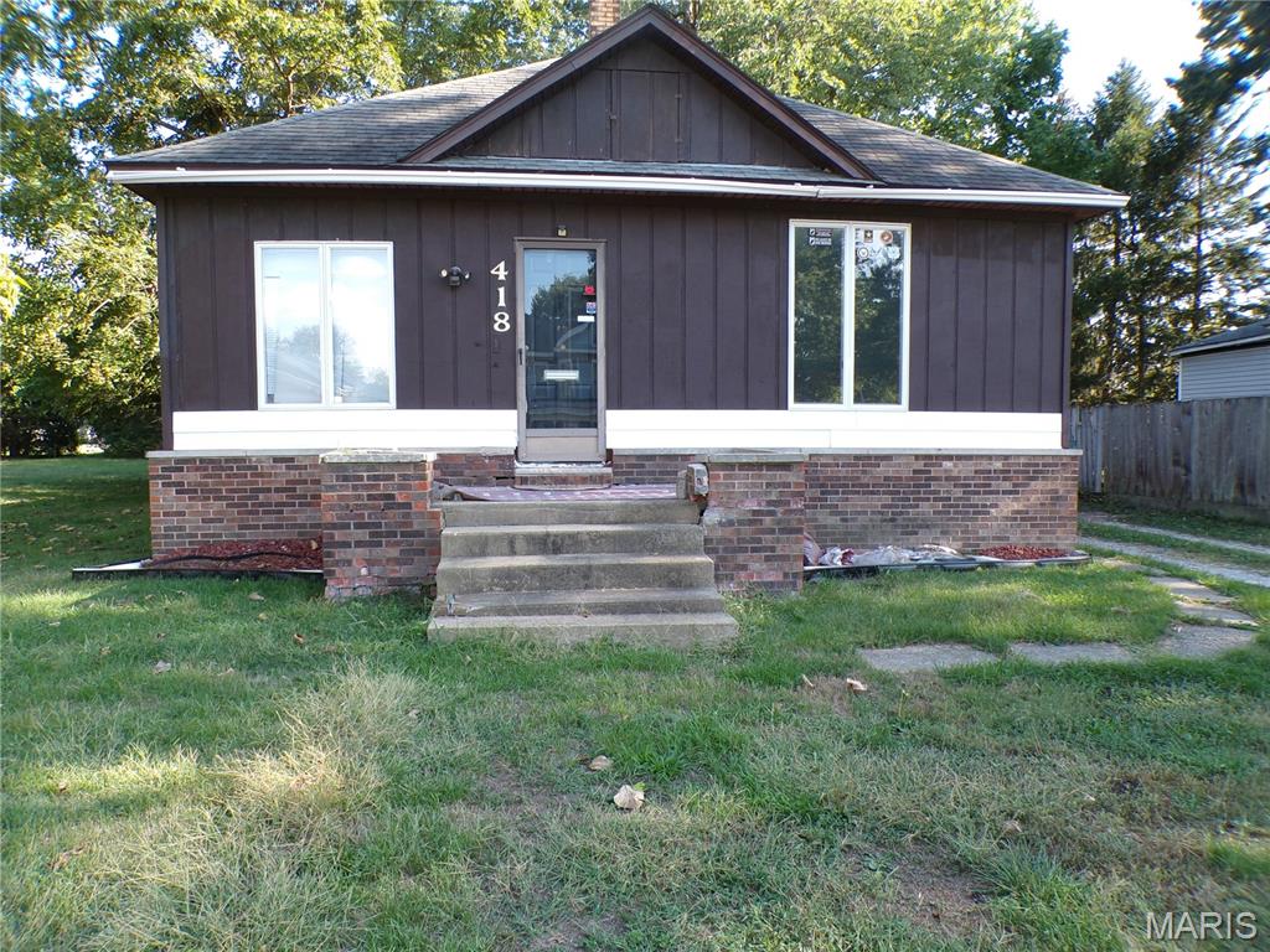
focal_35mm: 24
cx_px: 635
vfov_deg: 56.8
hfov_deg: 71.6
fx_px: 881
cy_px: 476
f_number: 4.4
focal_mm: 4.3
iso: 100
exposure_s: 1/80
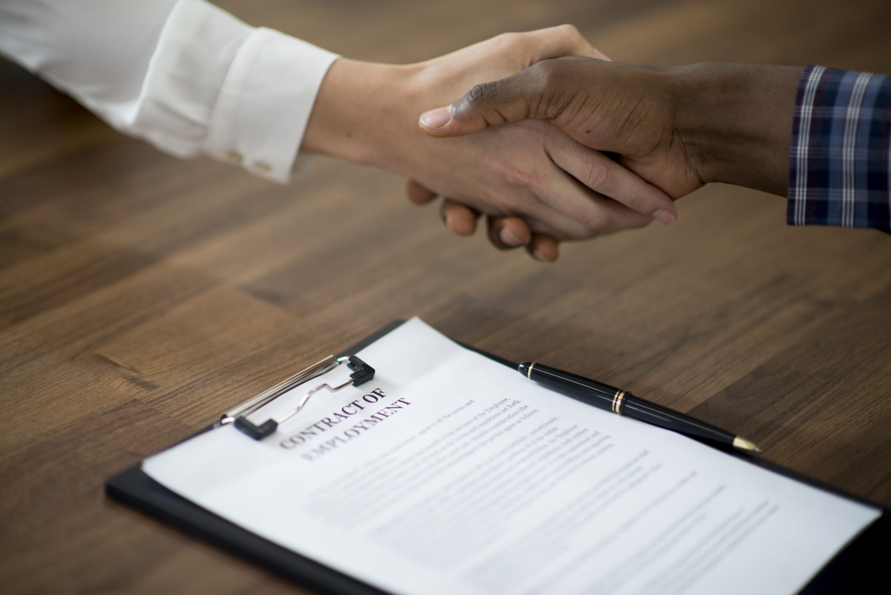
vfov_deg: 16.1
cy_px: 298
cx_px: 446
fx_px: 2104
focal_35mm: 85
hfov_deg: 23.9
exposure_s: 1/640
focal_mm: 85
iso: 160
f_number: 1.4
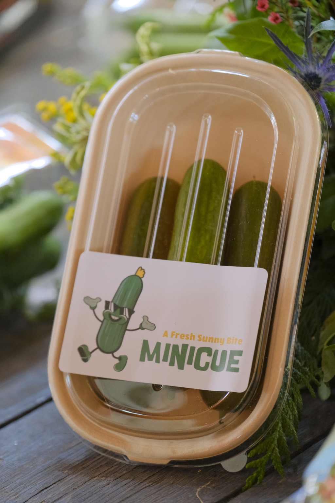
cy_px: 252
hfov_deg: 8.3
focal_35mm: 166
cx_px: 168
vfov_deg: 12.4
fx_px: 2317
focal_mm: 110.6
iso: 1600
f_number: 2.8
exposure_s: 1/125
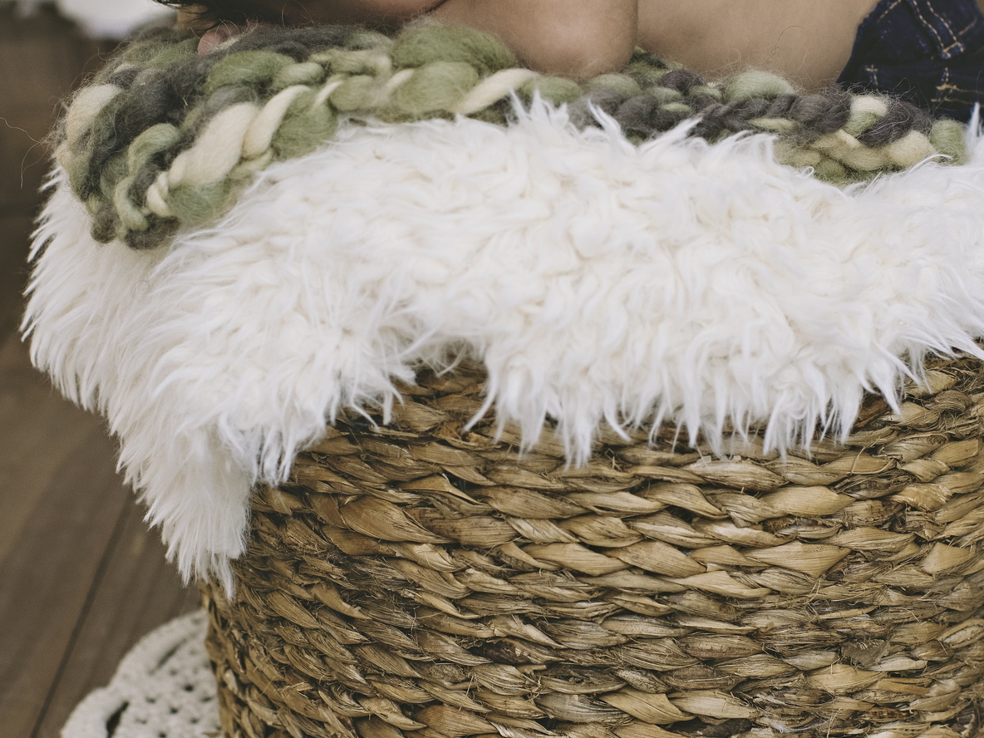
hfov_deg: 25.4
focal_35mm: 77
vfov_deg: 19.2
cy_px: 298
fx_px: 2181
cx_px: 496
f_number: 3.2
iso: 500
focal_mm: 35
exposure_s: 1/200
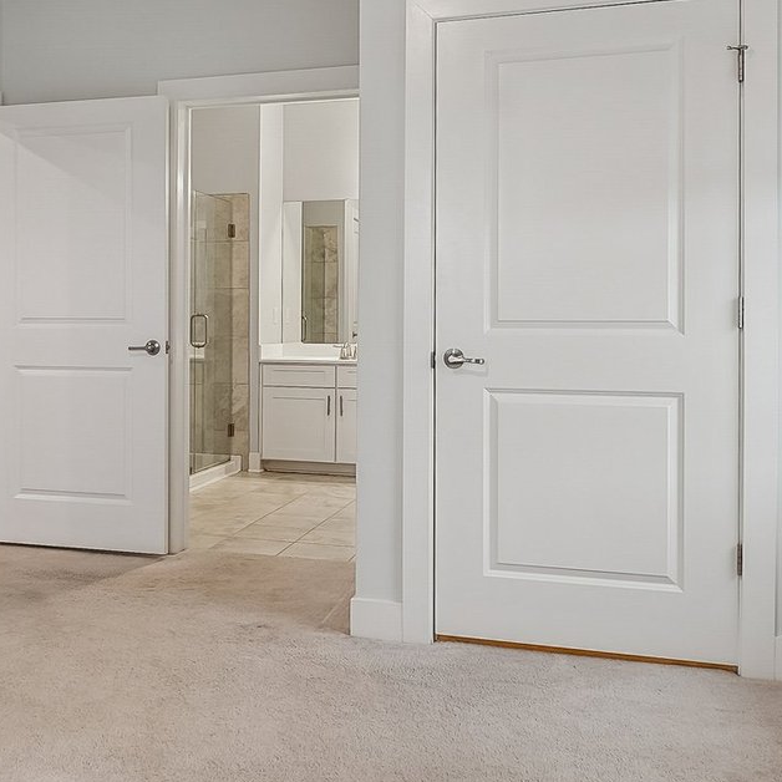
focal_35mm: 41
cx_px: 229
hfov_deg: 40.4
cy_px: 319
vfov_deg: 41.0
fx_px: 1040
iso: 100
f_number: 7.1
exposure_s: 1/5
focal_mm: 16.7
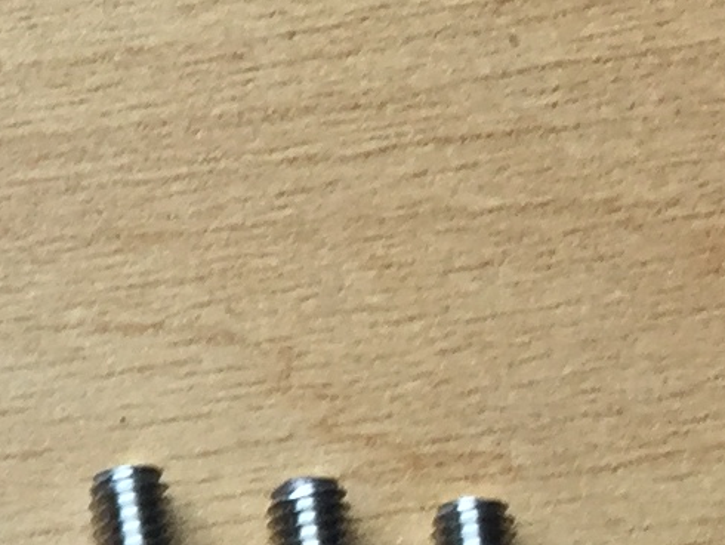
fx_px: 4044
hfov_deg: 9.4
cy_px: 1069
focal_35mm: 193
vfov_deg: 7.4
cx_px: -886
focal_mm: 4.15
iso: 50
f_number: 2.2
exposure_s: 1/100
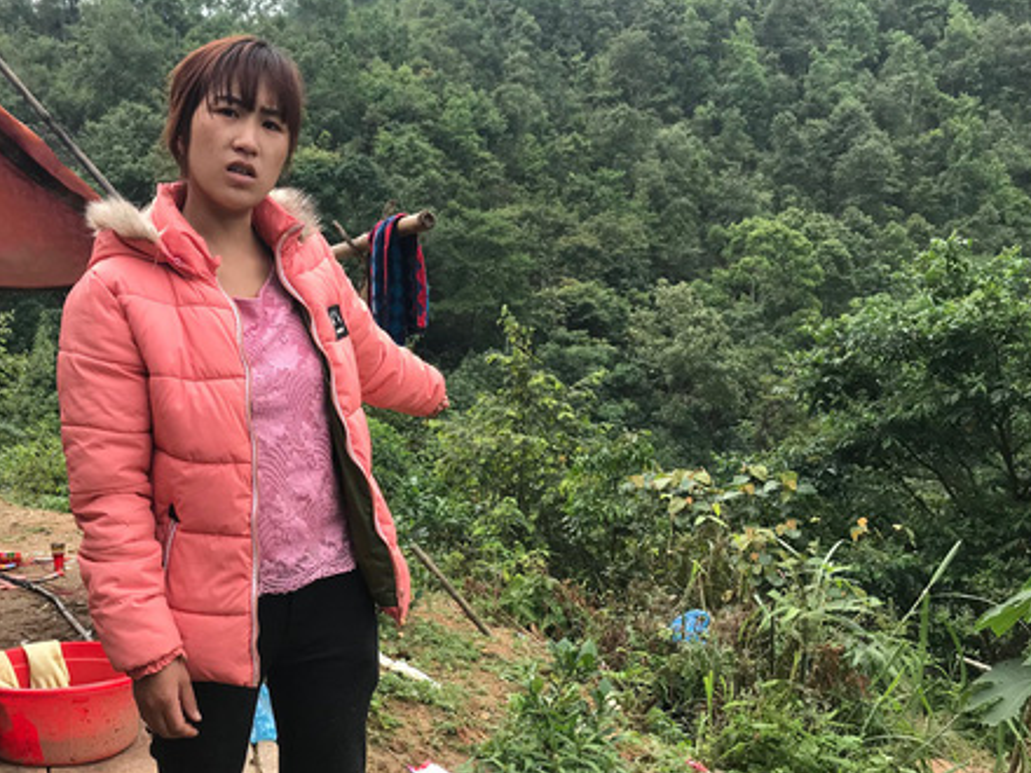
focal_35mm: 42
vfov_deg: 34.0
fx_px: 1251
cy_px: 531
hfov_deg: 43.8
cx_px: 302
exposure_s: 1/167
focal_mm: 3.99
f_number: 1.8
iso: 20
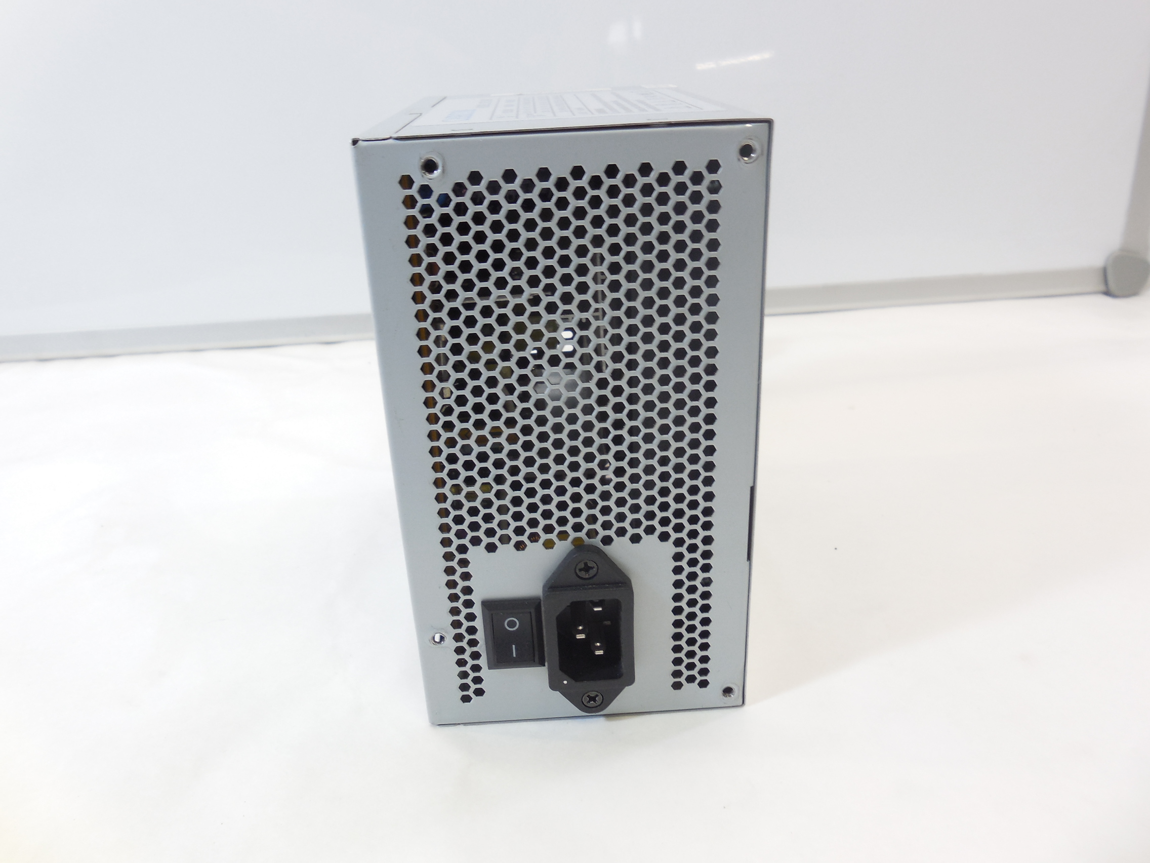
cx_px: 575
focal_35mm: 26
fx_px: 864
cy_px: 432
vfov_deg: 53.1
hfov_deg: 67.3
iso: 140
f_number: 3.5
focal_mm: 4.6
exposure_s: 1/30
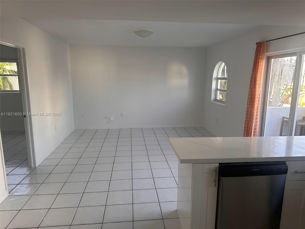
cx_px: 152
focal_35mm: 24
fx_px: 211
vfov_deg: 56.8
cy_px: 114
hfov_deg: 71.6
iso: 100
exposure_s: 1/120
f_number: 1.78
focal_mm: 6.86
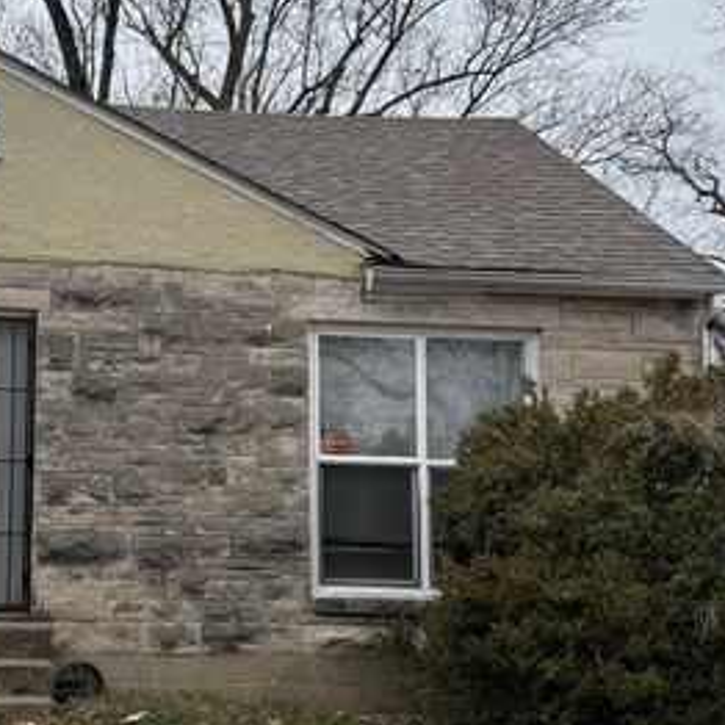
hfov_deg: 30.7
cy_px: 372
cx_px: 122
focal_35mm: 54
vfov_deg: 31.6
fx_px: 1280
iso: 80
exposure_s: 1/3953
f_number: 1.78
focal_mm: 6.76
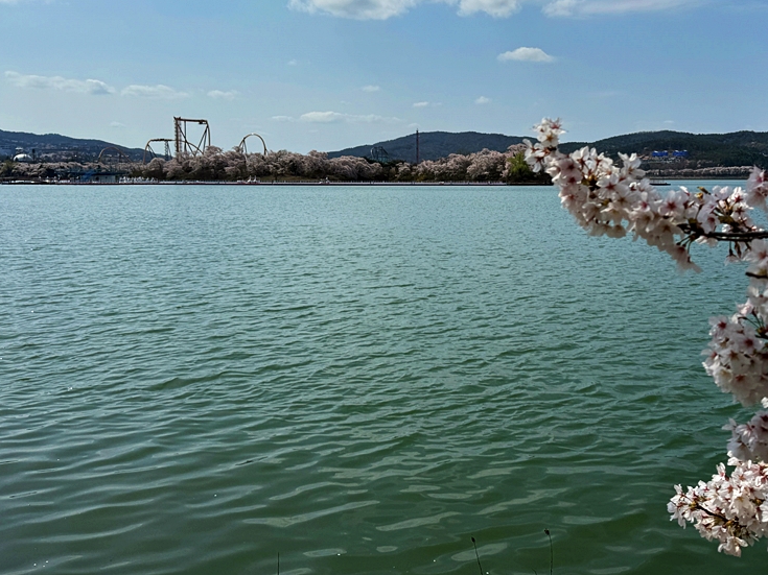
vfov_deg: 43.8
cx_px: 448
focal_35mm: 32
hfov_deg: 56.5
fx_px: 710
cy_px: 213
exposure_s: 1/15152
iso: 80
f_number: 1.78
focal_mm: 6.76
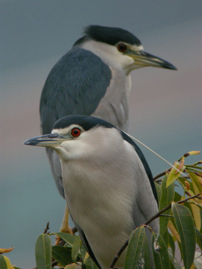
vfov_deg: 19.4
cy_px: 134
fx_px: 786
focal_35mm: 101
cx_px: 101
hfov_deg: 14.6
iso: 200
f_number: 4.7
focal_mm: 21.5
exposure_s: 1/117
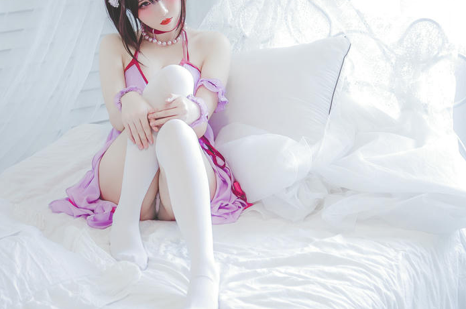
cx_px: 141
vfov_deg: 16.5
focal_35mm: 82
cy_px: 94
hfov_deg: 24.6
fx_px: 1060
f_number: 2.8
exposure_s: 1/100
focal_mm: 38
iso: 500
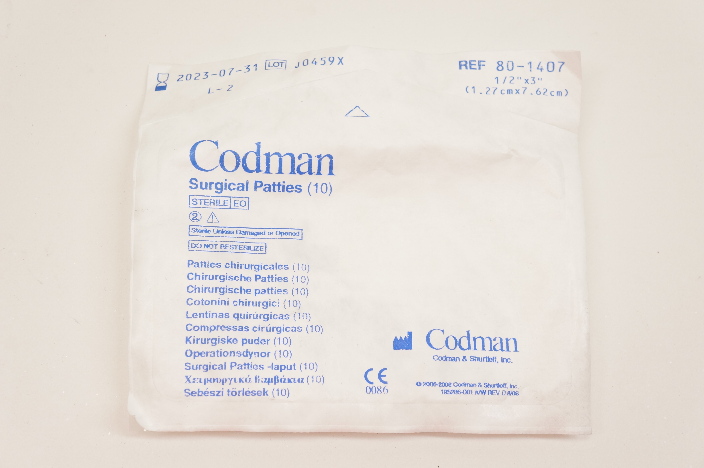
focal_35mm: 57
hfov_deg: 35.1
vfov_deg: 23.7
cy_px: 234
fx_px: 1113
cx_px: 352
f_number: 7.1
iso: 800
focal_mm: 38
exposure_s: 1/125
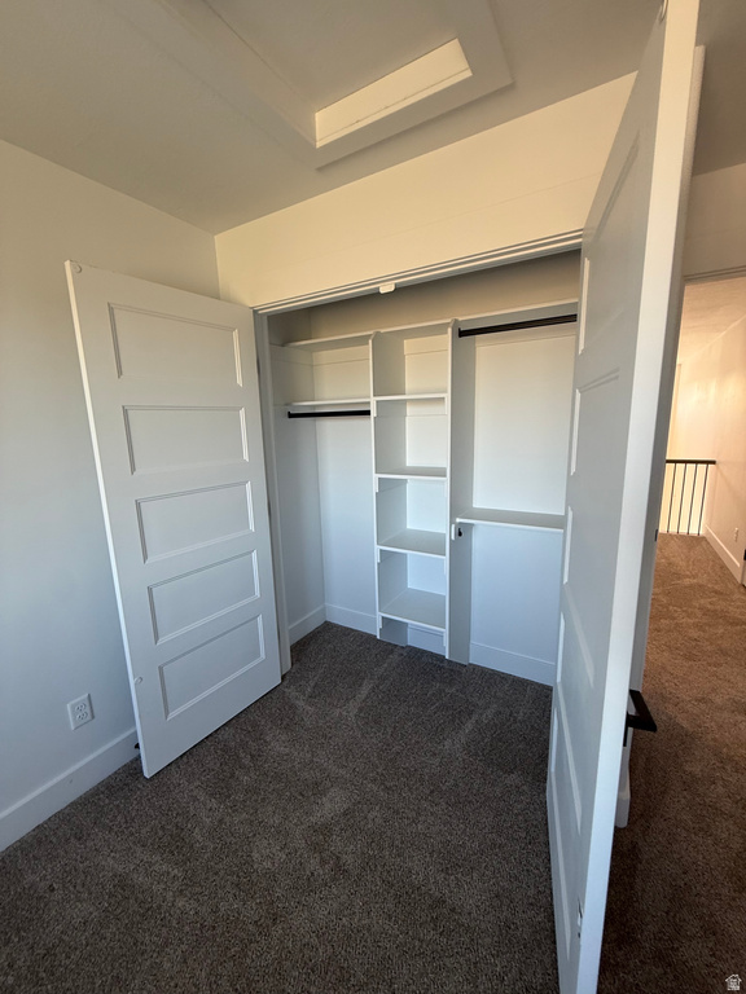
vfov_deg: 102.1
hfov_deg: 85.7
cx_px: 373
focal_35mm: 14
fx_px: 402
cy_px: 497
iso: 100
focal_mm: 2.22
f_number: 2.2
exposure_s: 1/99
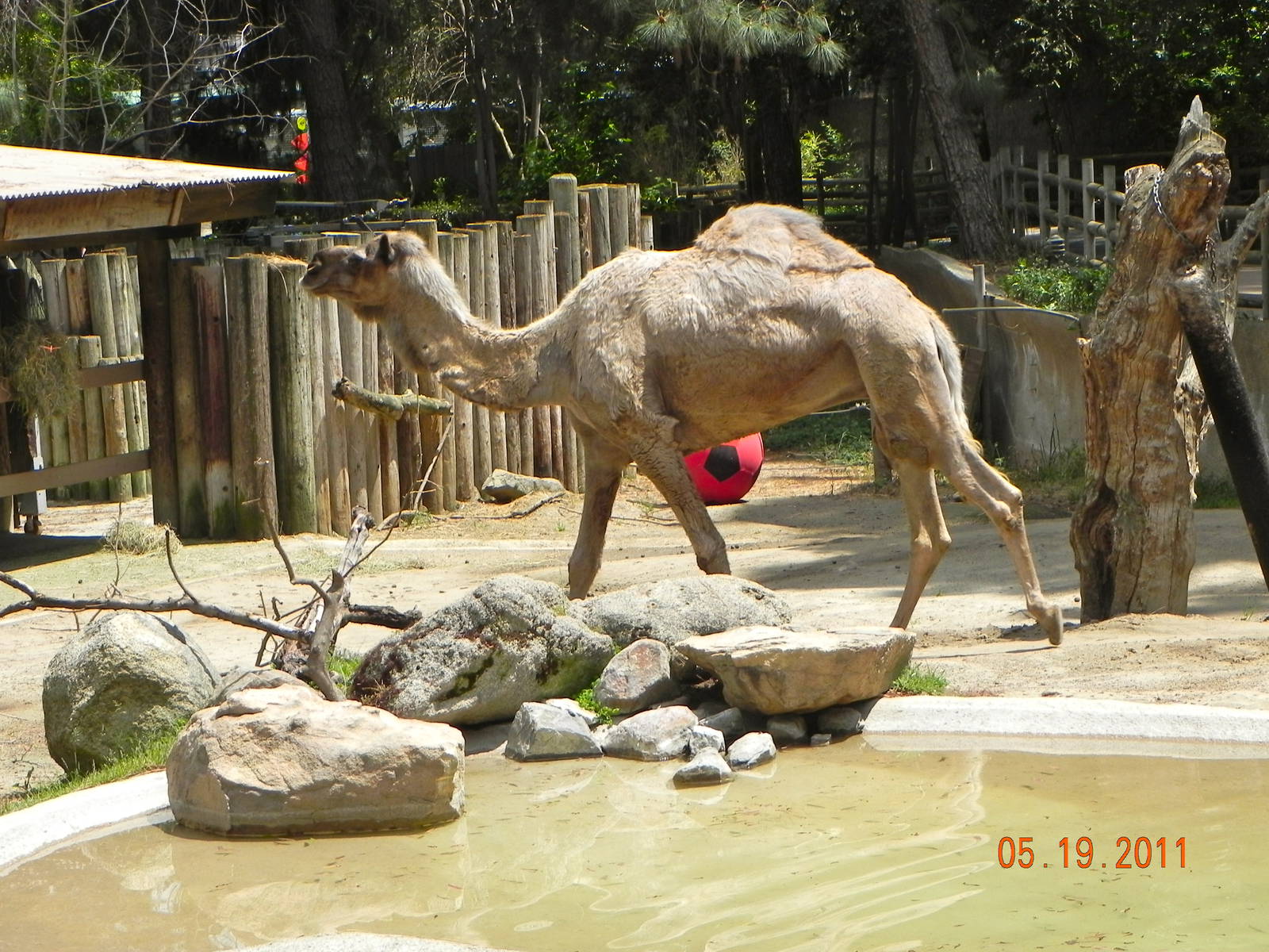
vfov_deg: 14.1
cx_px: 634
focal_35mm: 105
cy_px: 476
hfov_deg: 18.7
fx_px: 3849
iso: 160
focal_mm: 18.8
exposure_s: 1/360
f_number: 6.3
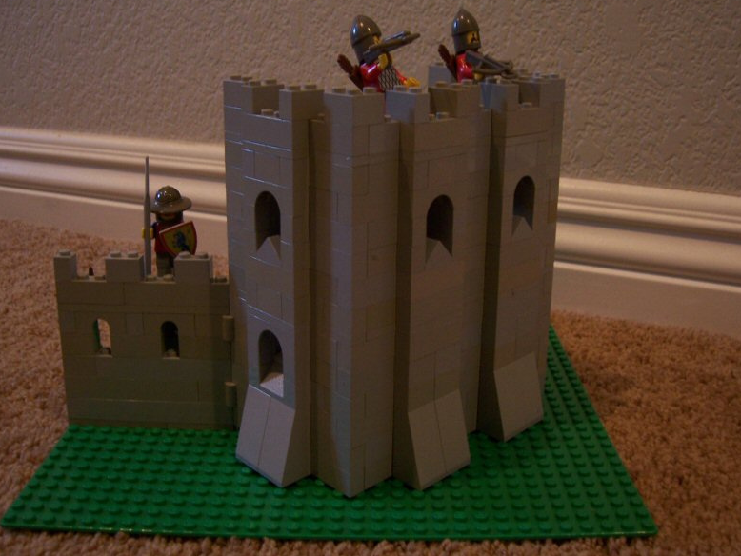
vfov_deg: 38.7
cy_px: 271
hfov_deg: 50.1
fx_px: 792
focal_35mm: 37
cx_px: 378
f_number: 3
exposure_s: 1/8
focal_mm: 6
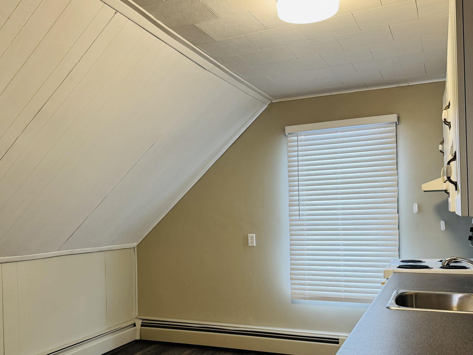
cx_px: 203
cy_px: 216
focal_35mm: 36
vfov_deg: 39.5
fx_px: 492
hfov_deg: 51.2
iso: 200
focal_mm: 6.76
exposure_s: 1/60
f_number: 1.78
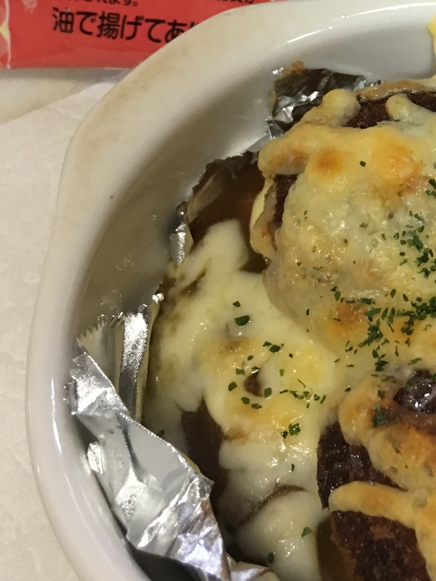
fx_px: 1159
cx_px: 515
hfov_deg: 20.1
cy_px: 5
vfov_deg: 26.7
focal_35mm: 69
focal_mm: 4.15
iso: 125
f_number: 2.2
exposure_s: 1/33
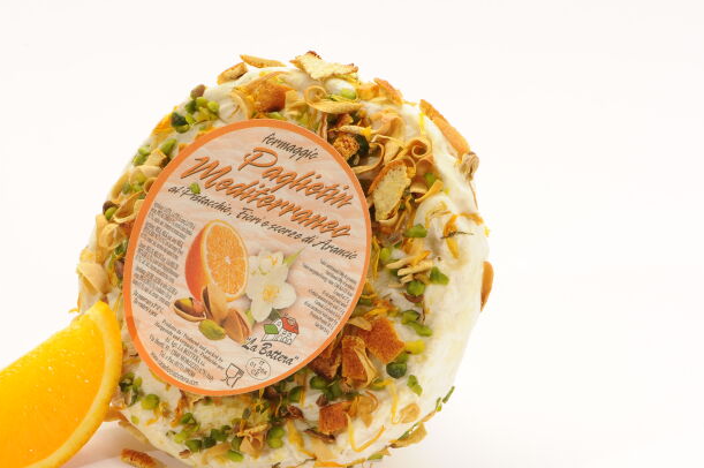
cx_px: 233
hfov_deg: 14.0
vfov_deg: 9.4
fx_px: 2852
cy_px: 286
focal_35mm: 146
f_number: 25
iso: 200
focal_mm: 105
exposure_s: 1/125
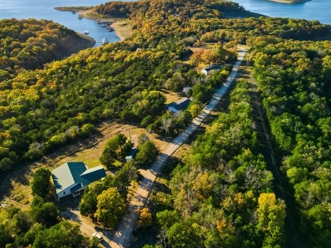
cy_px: 101
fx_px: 277
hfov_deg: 61.5
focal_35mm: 29
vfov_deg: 48.0
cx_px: 144
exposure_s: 1/640
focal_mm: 6.7
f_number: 1.7
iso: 100
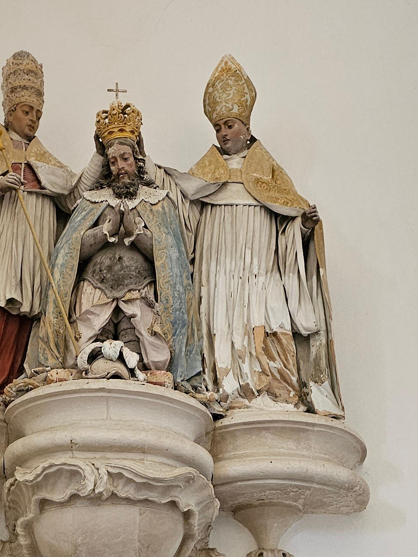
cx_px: 147
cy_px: 650
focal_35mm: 71
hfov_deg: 20.7
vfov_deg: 25.0
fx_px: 1143
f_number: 1.7
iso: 1000
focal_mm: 6.3
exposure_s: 1/120
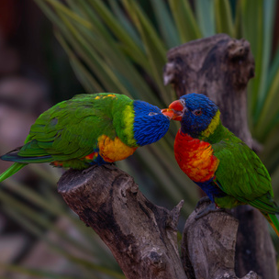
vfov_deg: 16.1
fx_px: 985
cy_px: 140
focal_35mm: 108
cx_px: 155
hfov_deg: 16.1
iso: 320
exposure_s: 1/125
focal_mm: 56
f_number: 3.2
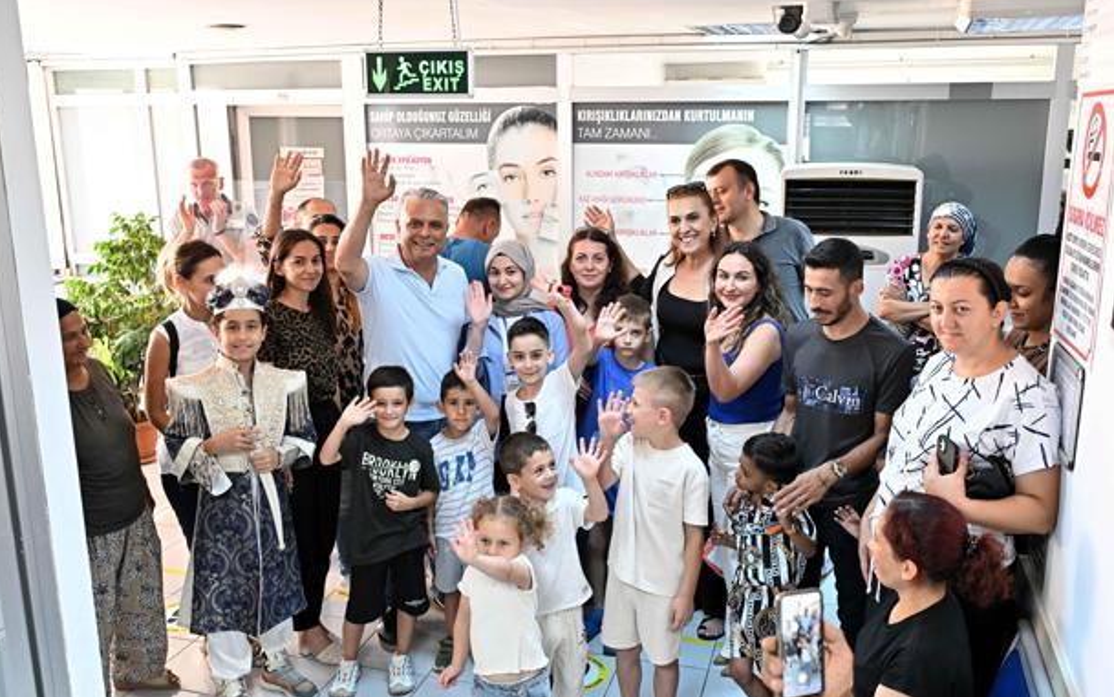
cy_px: 370
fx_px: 1063
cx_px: 553
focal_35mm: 35
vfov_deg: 36.3
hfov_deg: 55.3
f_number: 4
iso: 3200
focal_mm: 34
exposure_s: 1/200
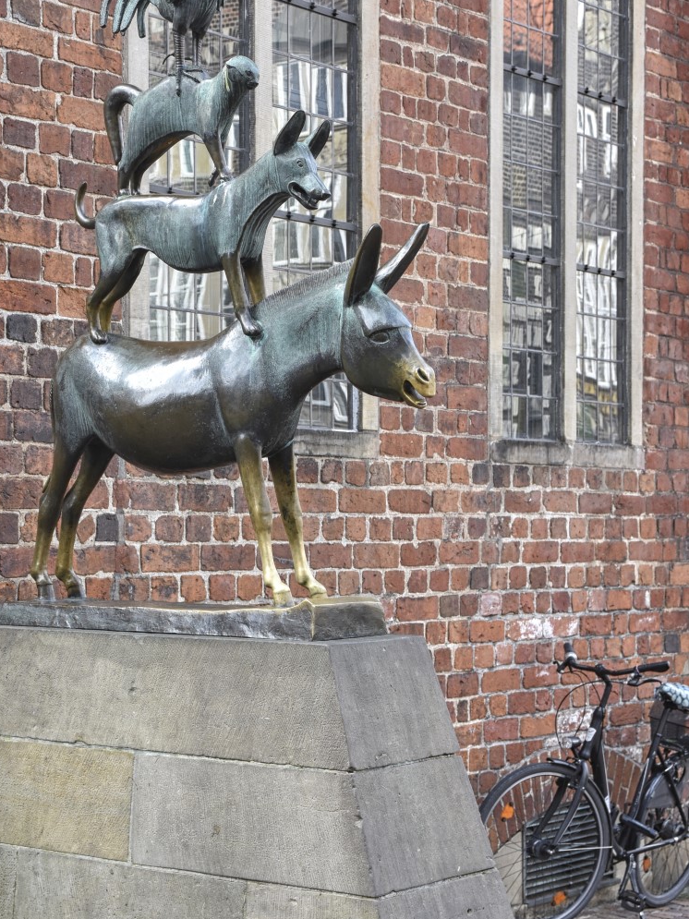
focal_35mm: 73
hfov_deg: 20.1
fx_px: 1932
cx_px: 192
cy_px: 506
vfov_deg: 26.7
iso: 200
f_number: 5.6
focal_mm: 31
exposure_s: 1/125
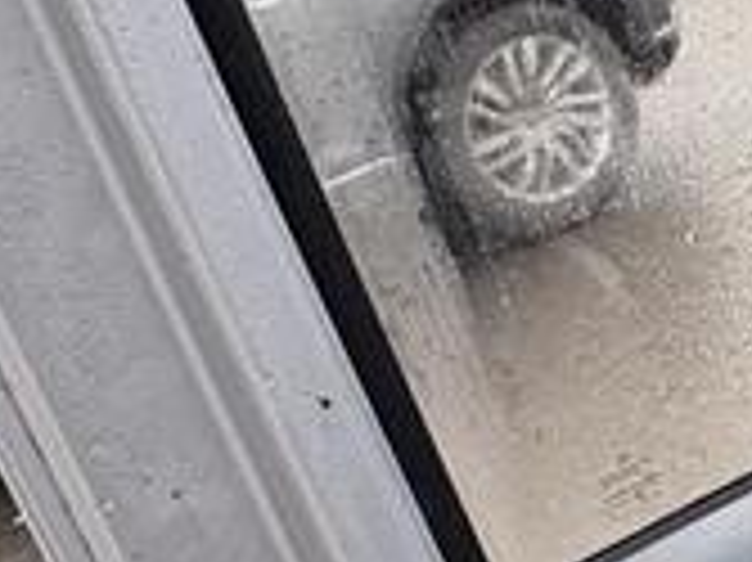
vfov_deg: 19.6
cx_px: 923
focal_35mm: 75
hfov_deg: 23.6
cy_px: 211
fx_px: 1628
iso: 50
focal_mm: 2.22
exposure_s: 1/118
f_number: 2.2
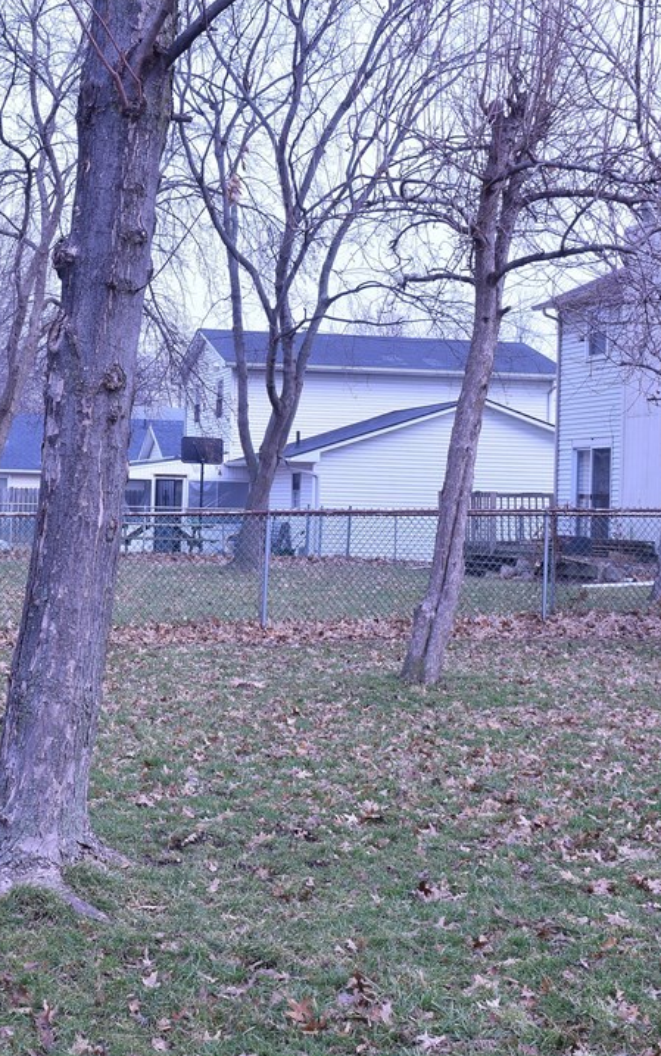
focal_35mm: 58
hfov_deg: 22.0
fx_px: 1664
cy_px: 528
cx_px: 93
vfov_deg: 35.2
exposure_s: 1/13
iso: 100
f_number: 11
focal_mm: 25
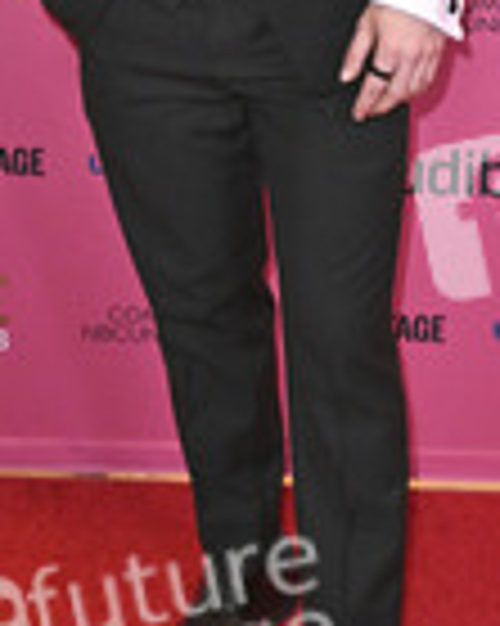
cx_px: 234
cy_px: -32
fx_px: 2055
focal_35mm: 111
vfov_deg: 16.9
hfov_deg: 13.9
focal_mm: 41
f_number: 6.3
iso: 2000
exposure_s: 1/320
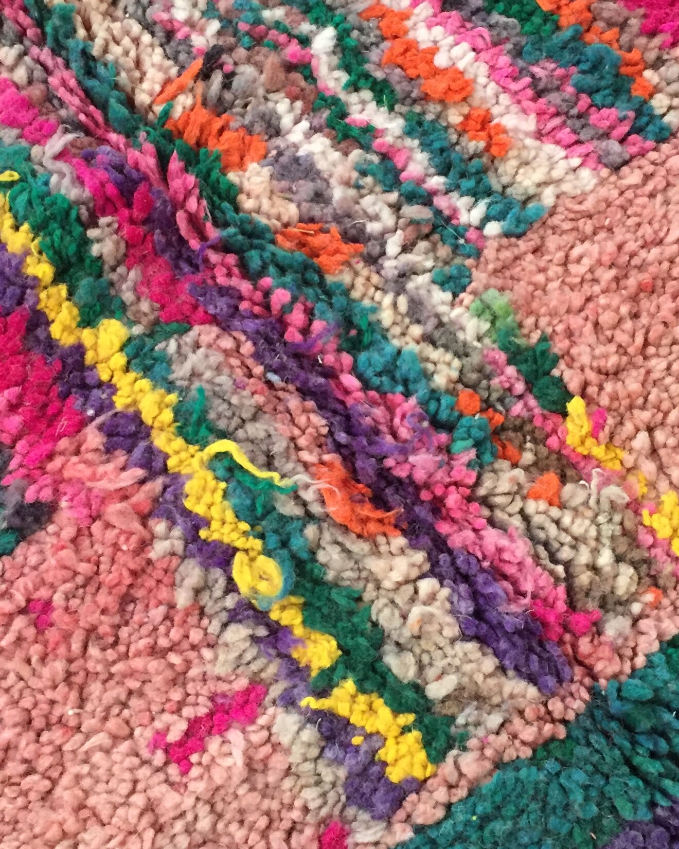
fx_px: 1407
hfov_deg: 27.1
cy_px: 399
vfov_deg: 33.6
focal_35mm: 56
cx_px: 350
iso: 250
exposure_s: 1/25
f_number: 2.2
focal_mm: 4.15
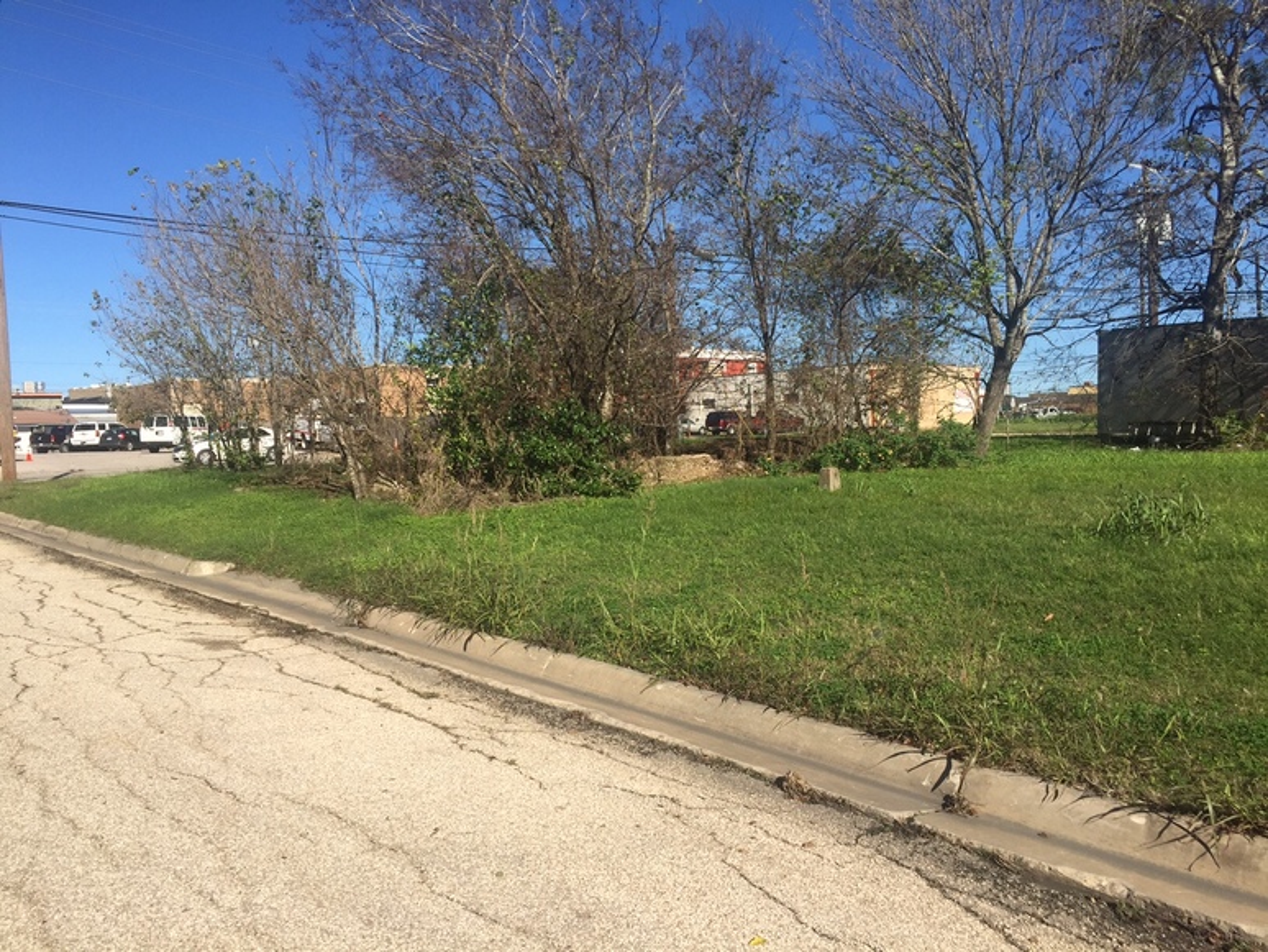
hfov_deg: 61.7
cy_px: 476
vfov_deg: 48.2
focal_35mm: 29
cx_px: 634
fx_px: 1062
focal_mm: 4.15
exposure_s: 1/2198
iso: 32
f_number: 2.2
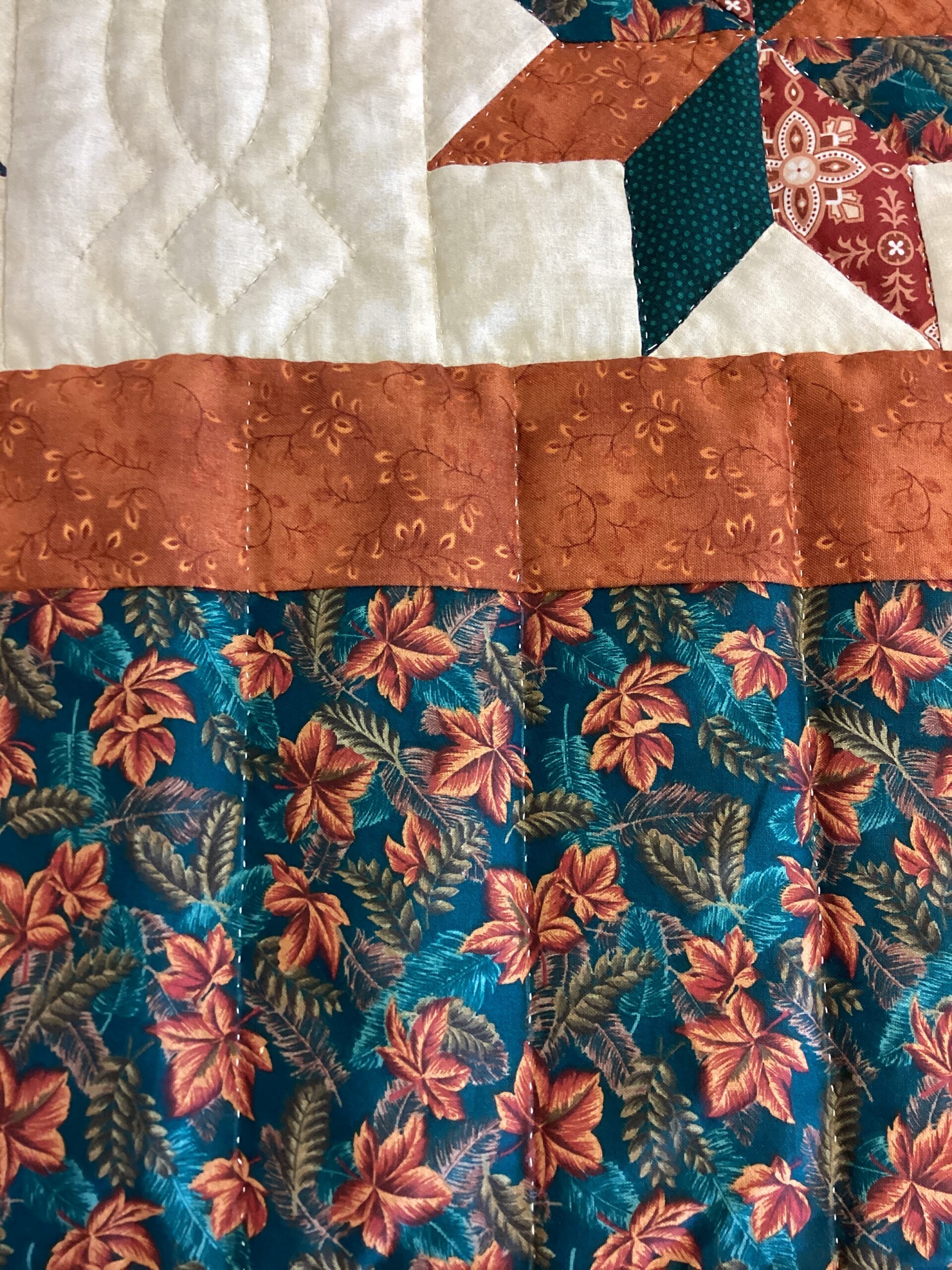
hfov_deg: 45.4
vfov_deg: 58.4
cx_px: 476
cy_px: 635
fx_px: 1137
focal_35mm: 31
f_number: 2.4
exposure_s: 1/60
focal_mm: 3.3
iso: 200
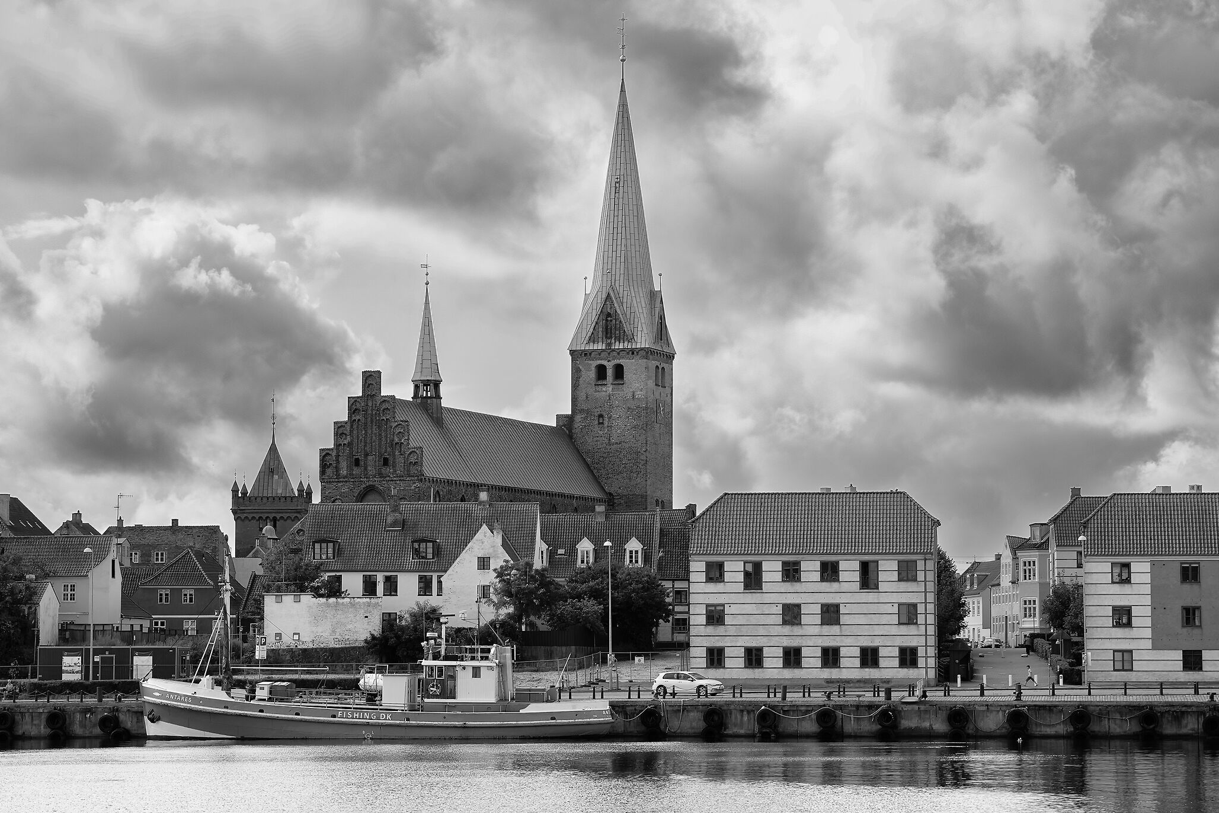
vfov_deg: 13.0
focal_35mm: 105
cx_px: 645
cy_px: 361
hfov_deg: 19.5
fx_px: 3555
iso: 100
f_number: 4
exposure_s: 1/640
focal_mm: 90
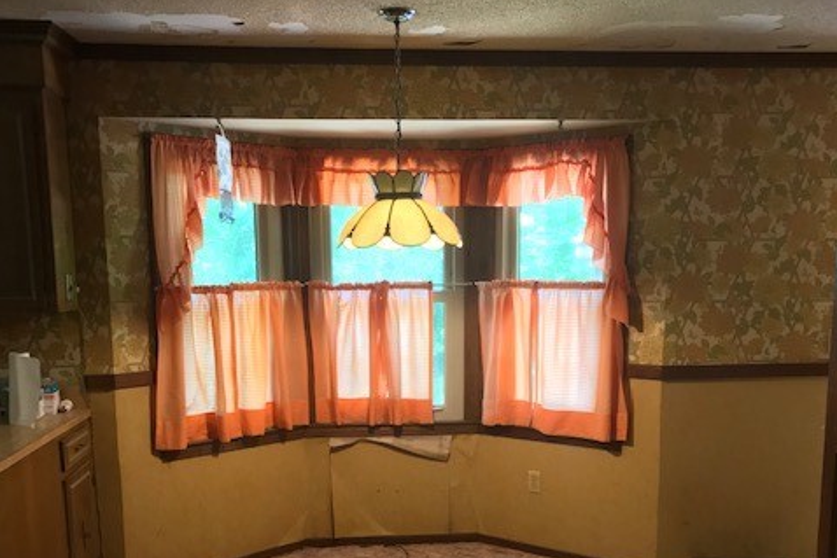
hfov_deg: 49.5
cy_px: 427
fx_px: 907
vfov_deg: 33.5
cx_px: 418
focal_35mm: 39
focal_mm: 3.99
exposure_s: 1/30
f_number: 1.8
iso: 200
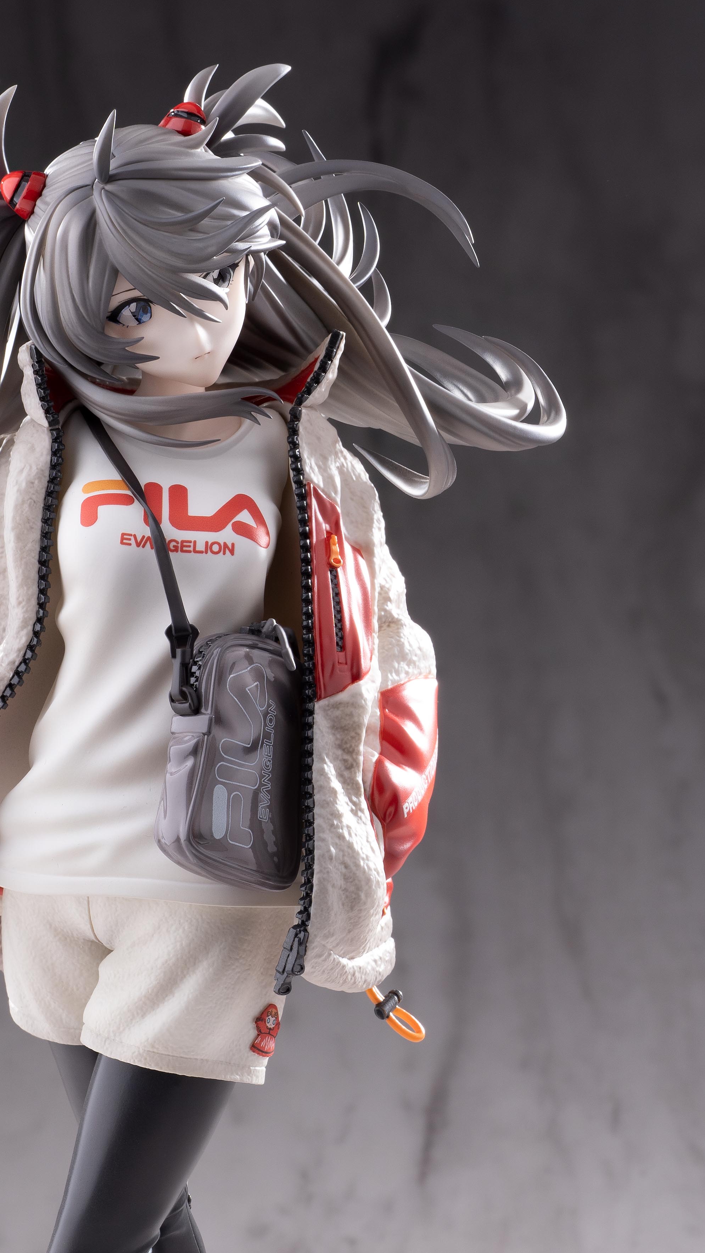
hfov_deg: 7.6
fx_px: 5316
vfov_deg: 13.4
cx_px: 216
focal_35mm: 160
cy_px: 967
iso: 125
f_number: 14
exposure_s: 1/125
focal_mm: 90
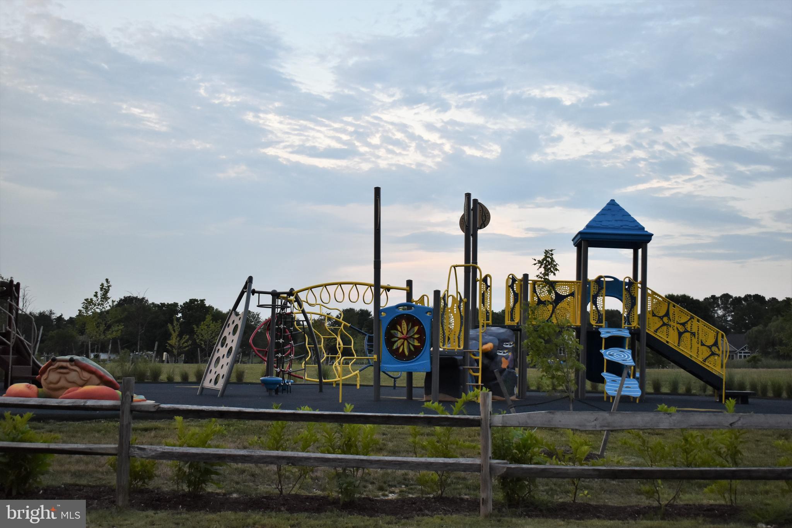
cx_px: 396
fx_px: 1122
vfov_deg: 26.5
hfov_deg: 38.9
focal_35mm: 51
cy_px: 264
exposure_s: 1/160
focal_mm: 34
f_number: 4.5
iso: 800
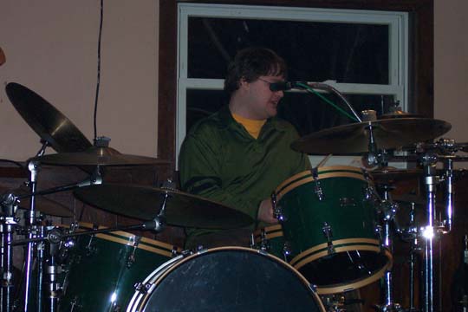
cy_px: 156
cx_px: 234
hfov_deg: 17.9
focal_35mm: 114
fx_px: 1482
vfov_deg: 12.0
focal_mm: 24
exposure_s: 1/90
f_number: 4.8
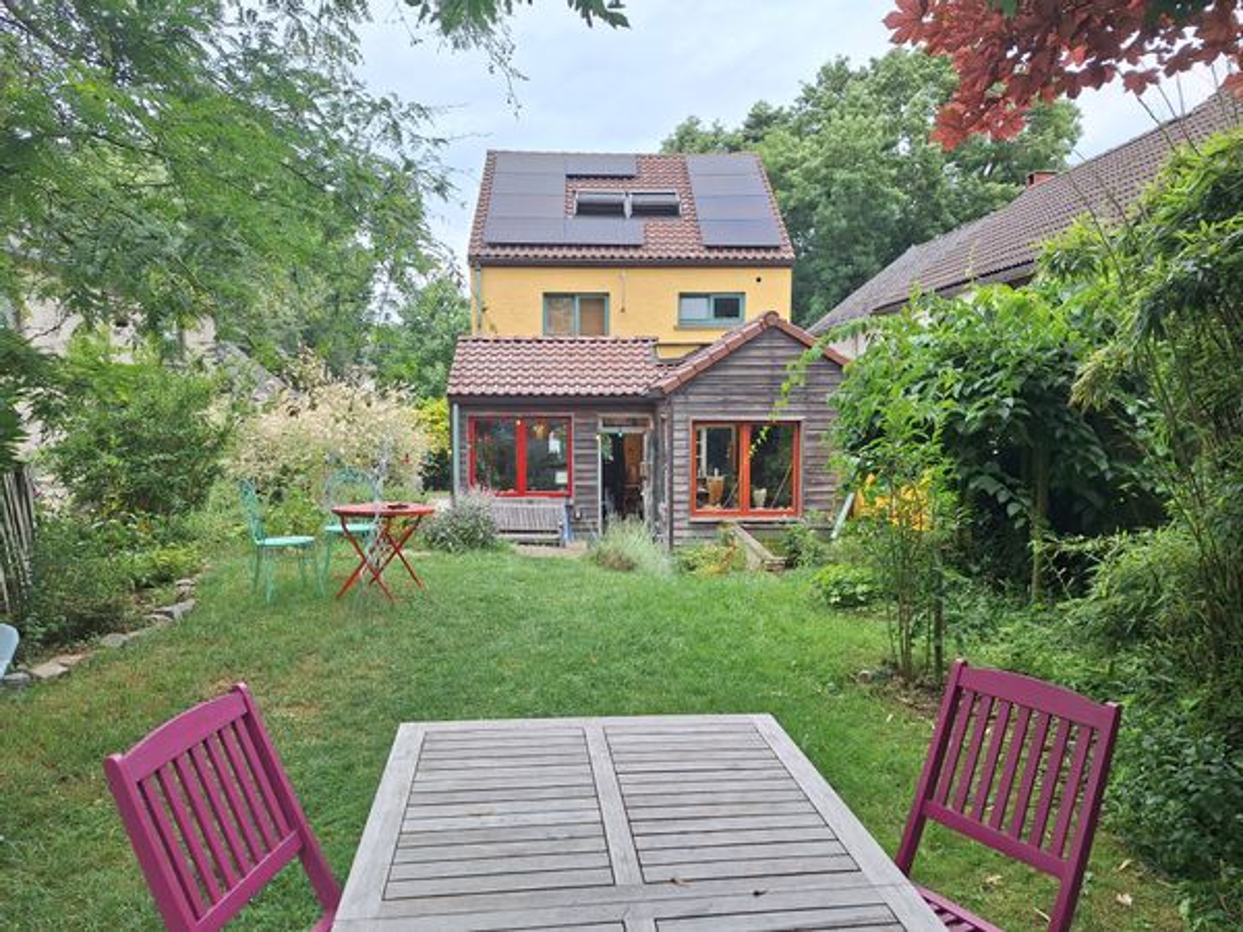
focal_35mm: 23
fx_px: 826
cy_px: 466
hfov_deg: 73.9
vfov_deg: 58.9
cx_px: 622
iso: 40
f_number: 1.8
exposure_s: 1/498
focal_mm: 5.54
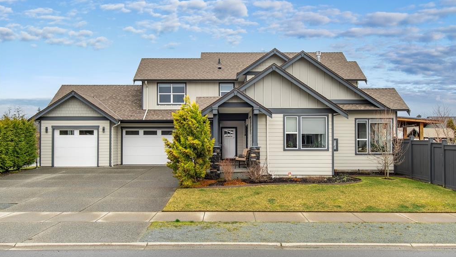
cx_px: 231
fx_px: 387
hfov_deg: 61.0
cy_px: 119
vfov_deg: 36.6
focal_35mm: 32
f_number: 8
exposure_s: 1/500
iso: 320
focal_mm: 20
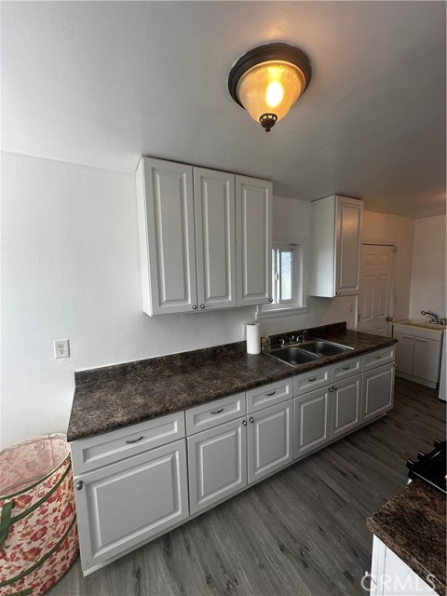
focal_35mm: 14
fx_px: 241
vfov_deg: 102.1
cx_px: 224
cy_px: 298
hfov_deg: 85.7
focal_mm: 2.22
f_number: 2.2
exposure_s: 1/120
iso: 40
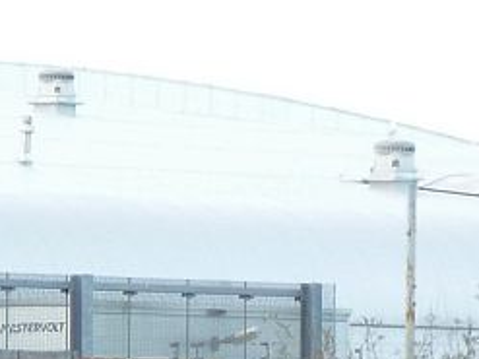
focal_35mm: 755
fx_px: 10442
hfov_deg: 2.6
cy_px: 618
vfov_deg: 2.0
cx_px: 324
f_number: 4.5
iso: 125
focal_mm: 29.9
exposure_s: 1/50
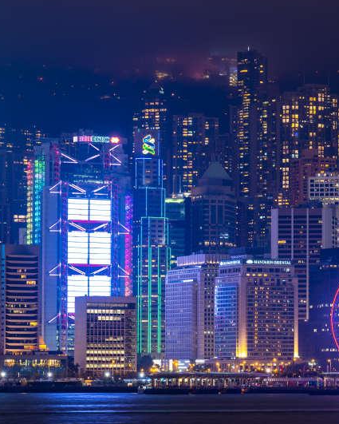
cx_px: 375
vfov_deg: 10.2
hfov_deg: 8.1
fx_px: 2382
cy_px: 202
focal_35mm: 190
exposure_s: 5
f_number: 8
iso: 100
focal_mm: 105
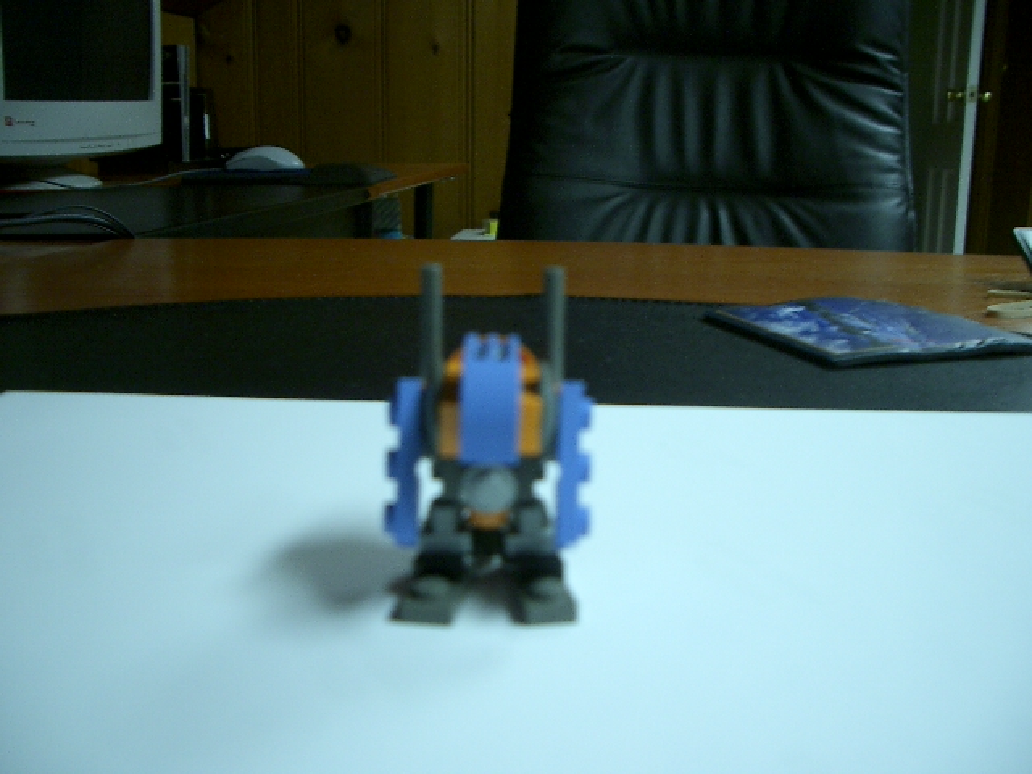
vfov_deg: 40.7
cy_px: 387
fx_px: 1043
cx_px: 516
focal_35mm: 35
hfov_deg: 52.6
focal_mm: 5.8
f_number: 2.6
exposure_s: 1/15
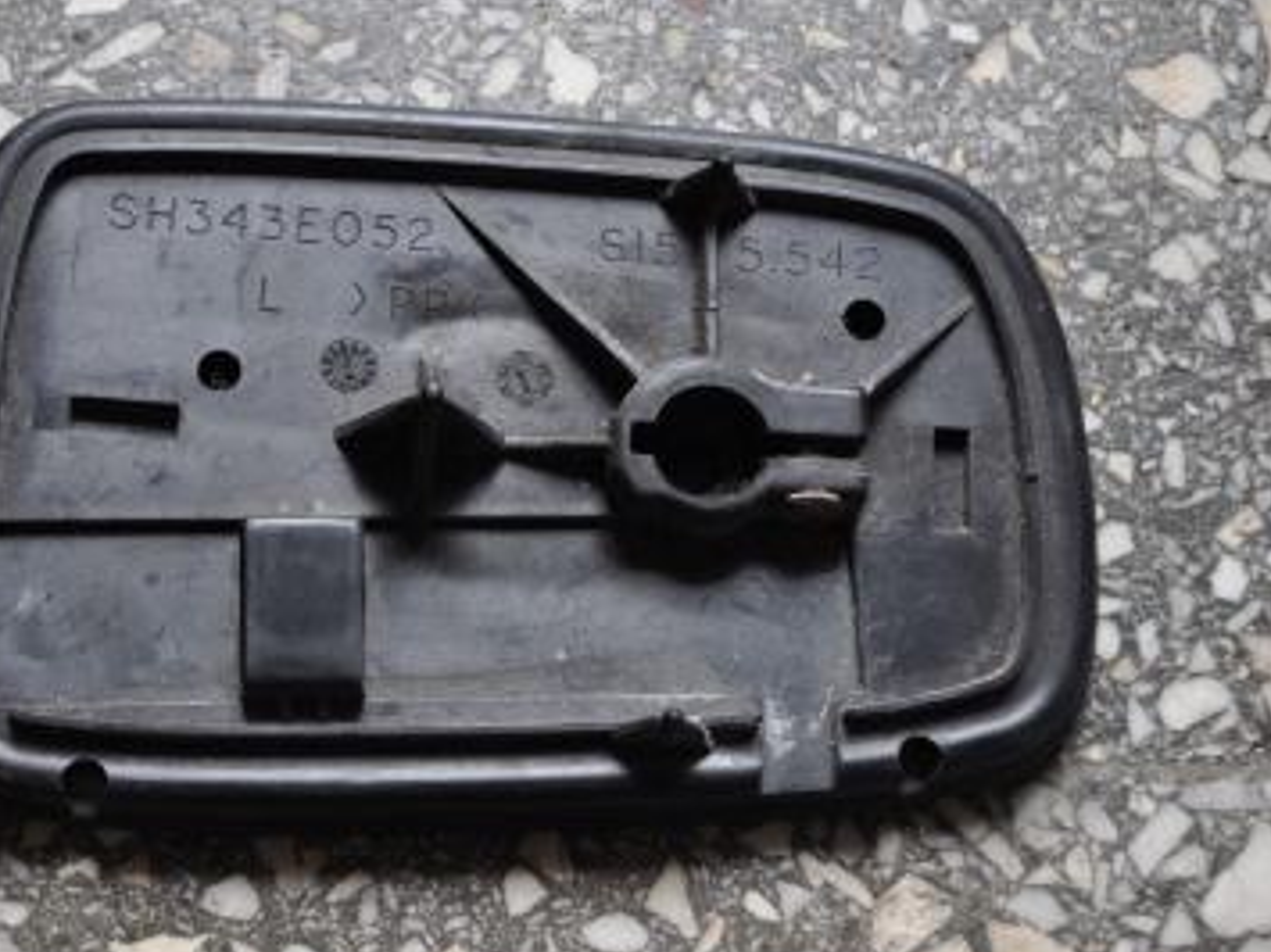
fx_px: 2533
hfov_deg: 27.9
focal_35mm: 69
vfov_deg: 21.3
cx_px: 397
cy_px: 505
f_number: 5
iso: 400
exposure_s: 1/60
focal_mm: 34
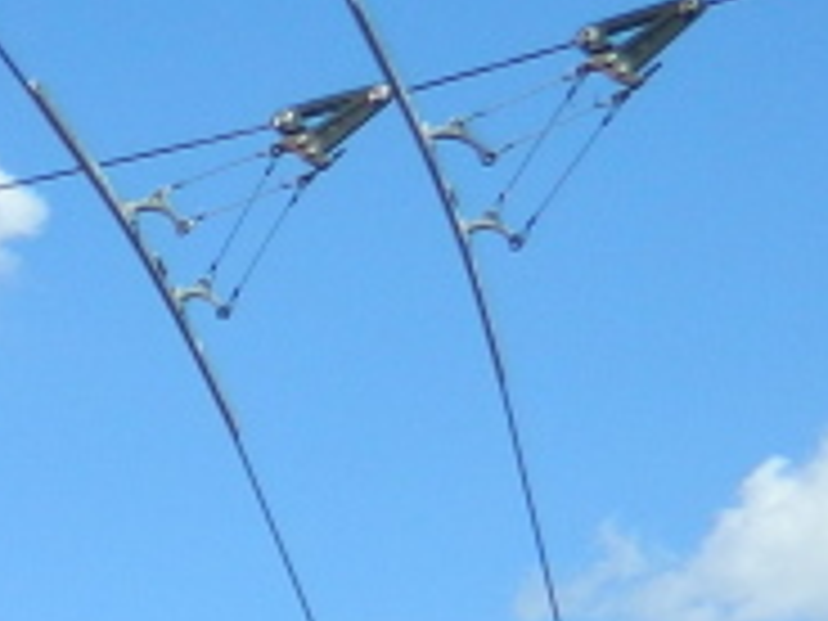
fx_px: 3731
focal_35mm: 156
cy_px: 1616
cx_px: -1292
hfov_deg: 10.5
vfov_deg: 8.5
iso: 80
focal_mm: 5.1
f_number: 8.9
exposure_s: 1/125
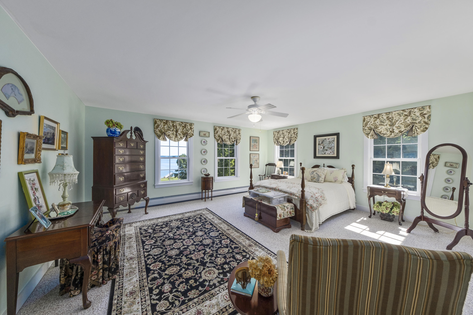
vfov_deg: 90.0
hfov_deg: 112.6
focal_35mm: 12
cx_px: 236
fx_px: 158
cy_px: 158
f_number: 8
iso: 400
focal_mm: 8
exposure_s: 1/15
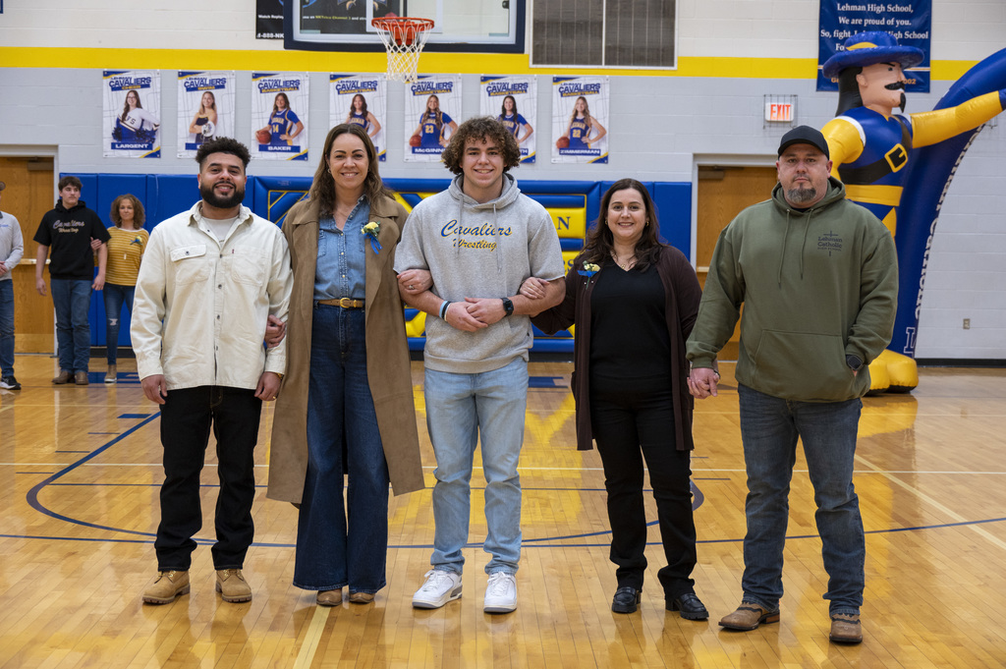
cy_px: 334
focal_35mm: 58
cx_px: 503
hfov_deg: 34.5
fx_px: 1619
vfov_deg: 23.3
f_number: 5.6
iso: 2200
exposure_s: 1/125
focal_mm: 58
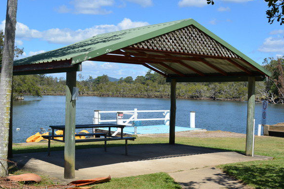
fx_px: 408
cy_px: 90
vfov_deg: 26.2
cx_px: 131
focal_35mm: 52
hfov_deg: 38.4
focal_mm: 25
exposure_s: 1/320
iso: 100
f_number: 9
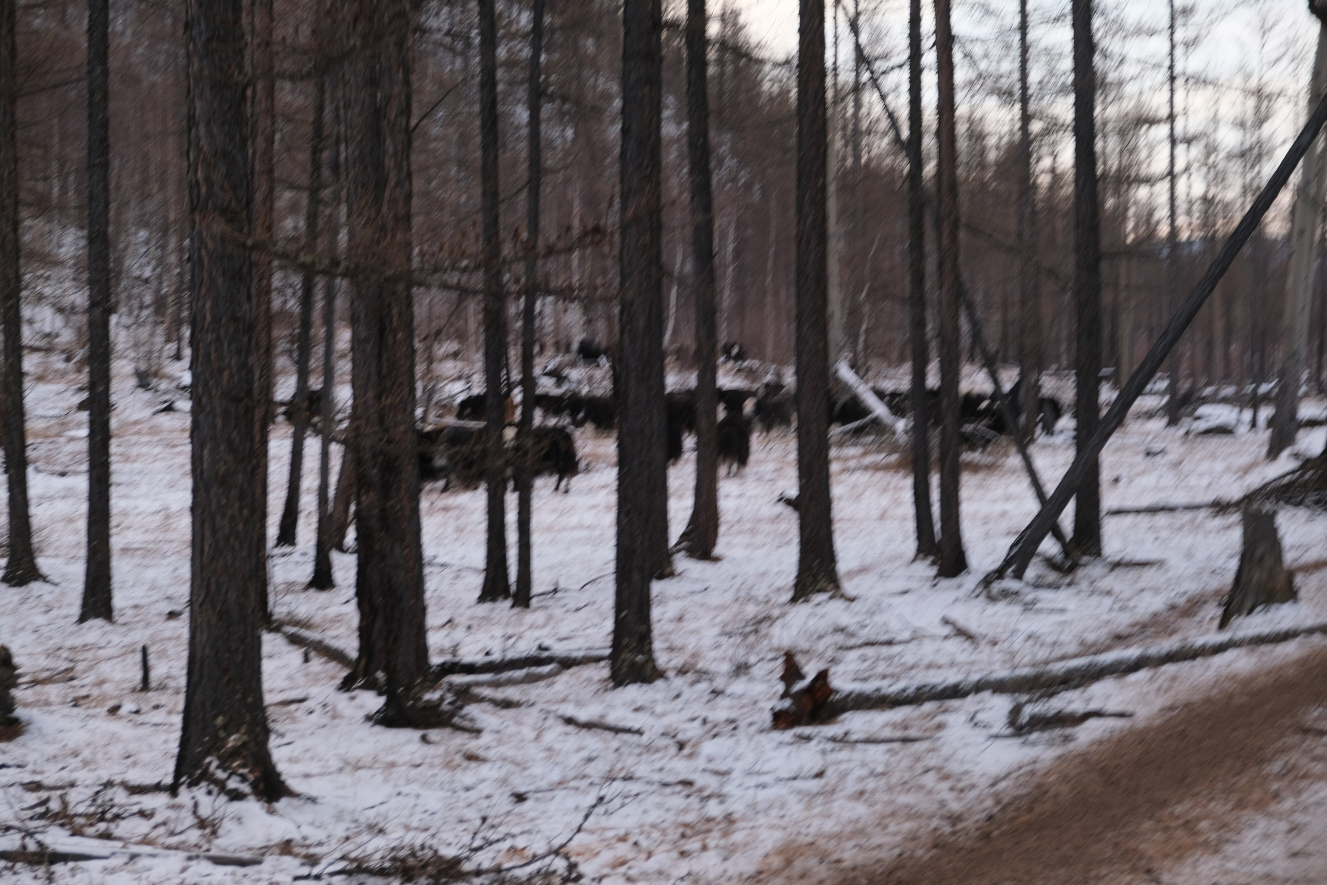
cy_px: 442
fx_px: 2359
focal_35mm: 64
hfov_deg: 31.4
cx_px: 664
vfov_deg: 21.2
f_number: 4.5
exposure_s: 1/110
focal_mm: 42.5
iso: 320
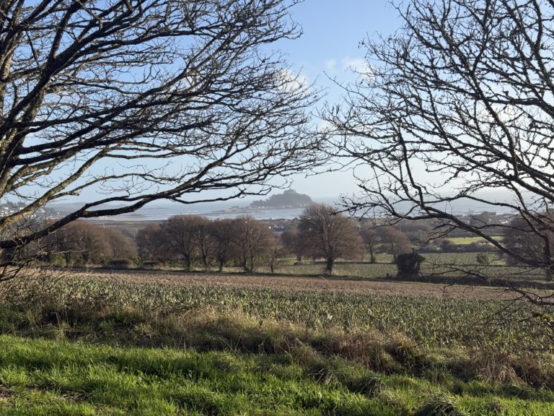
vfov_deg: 30.3
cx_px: 277
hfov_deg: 39.7
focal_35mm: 48
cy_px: 208
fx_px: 768
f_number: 1.78
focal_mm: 6.76
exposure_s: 1/3096
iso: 64
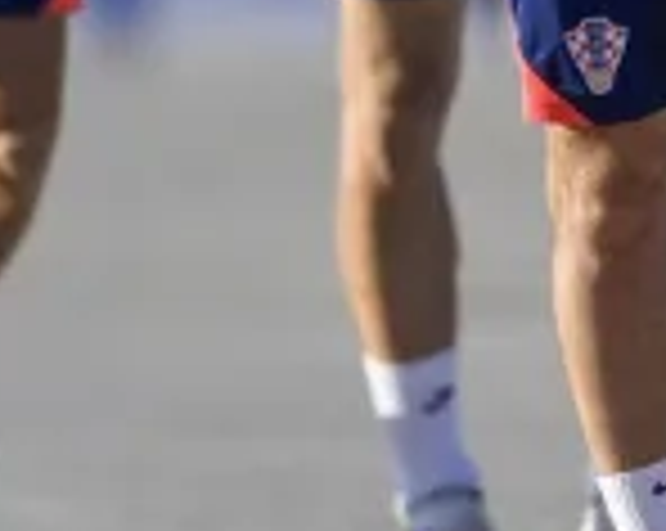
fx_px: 38071
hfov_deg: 1.0
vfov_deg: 0.8
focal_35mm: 1934
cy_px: -277
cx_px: 576
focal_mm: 400
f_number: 2.8
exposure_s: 1/2000
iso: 100
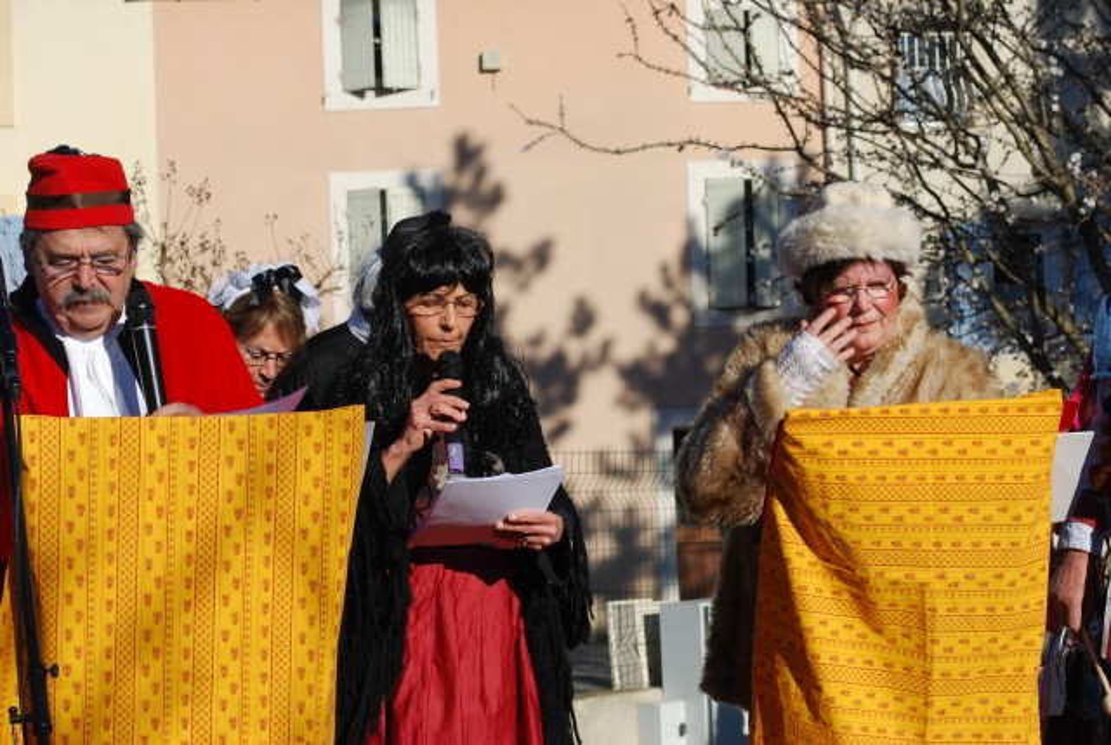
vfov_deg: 16.6
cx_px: 556
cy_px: 372
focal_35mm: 82
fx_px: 2550
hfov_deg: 24.6
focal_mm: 55
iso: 100
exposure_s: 1/320
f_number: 9
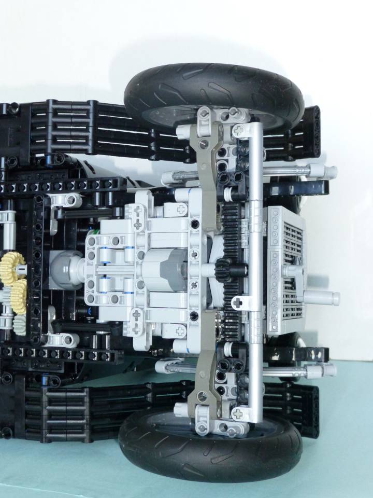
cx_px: 186
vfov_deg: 37.5
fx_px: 733
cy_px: 249
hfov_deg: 28.6
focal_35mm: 51
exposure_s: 1/60
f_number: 4.4
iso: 800
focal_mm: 9
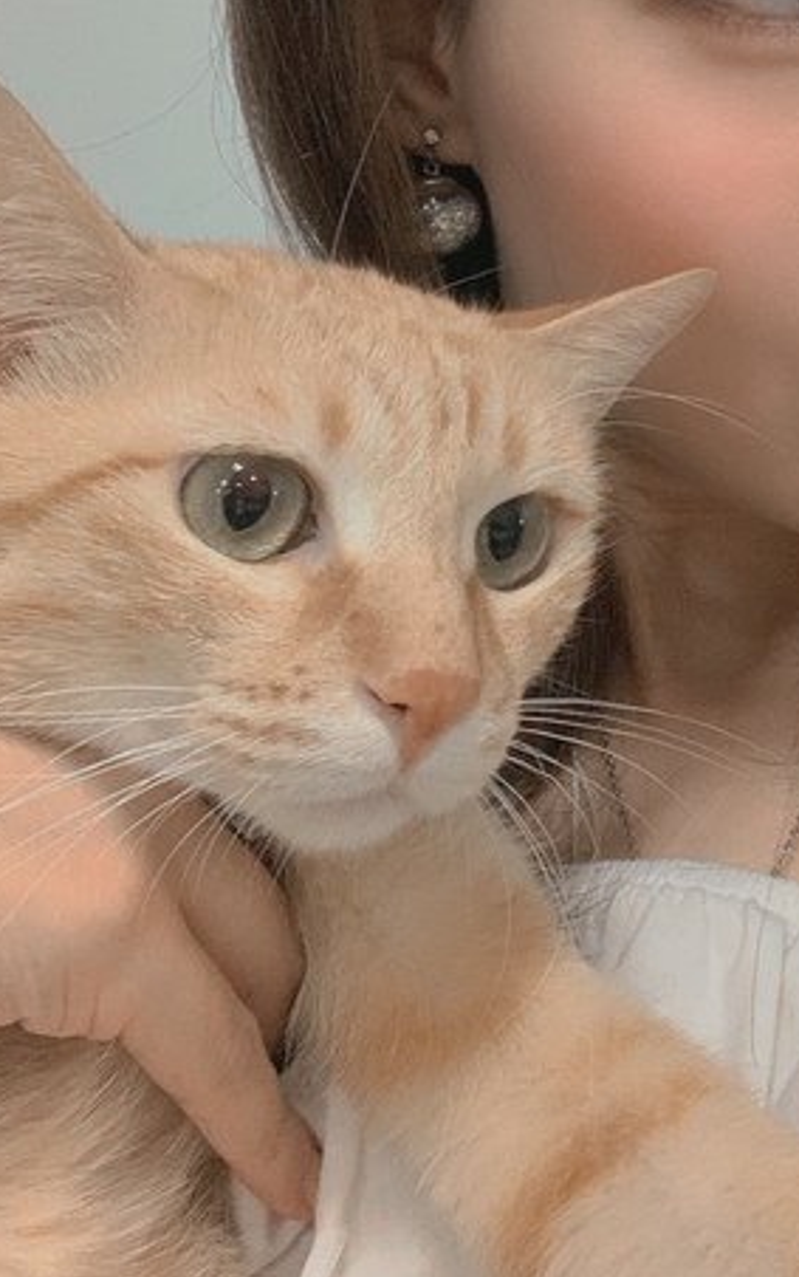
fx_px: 2088
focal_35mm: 60
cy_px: 339
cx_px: 740
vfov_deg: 33.4
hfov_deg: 21.1
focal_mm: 2.87
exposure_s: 1/30
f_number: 2.2
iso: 400
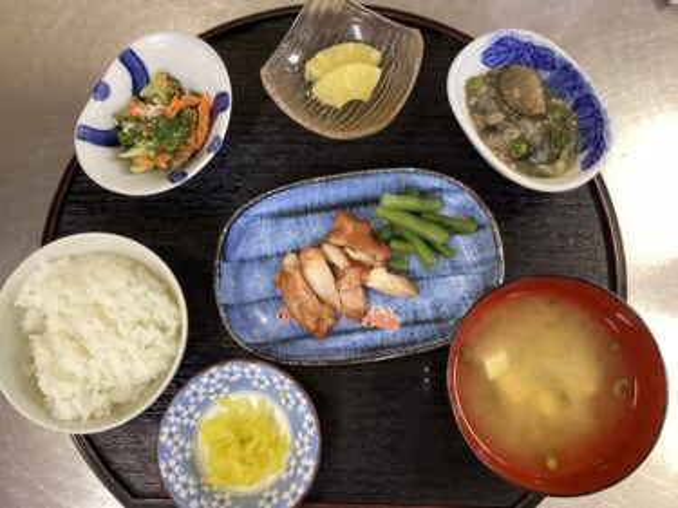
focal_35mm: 31
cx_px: 339
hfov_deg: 58.4
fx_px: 607
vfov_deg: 45.4
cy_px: 254
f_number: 2.4
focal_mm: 3.3
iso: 250
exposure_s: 1/60
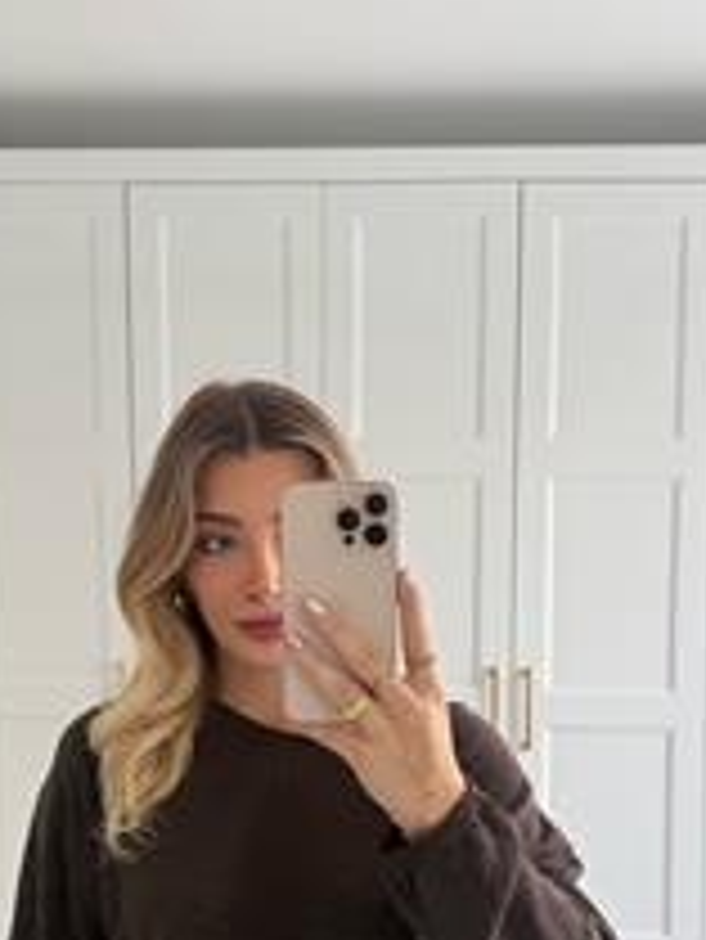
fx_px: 1250
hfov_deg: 31.5
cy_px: 720
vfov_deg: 39.9
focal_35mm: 46
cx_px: 328
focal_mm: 6.76
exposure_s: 1/121
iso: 125
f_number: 1.78
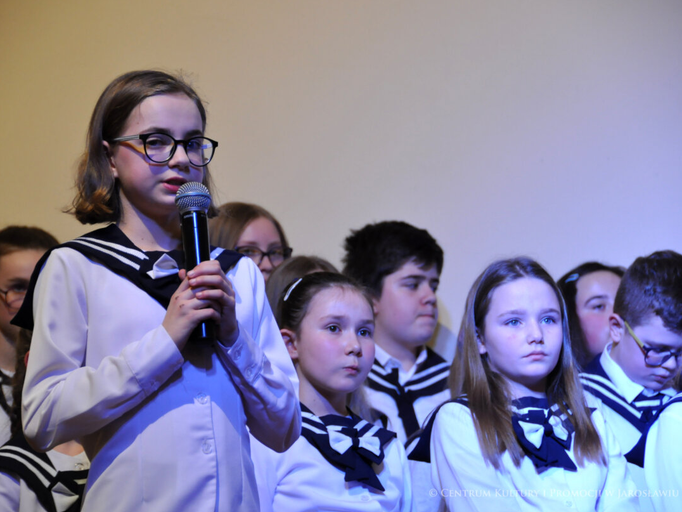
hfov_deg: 11.5
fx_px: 3380
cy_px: 256
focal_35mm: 172
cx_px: 319
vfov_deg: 8.7
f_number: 5.3
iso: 800
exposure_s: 1/80
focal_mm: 105
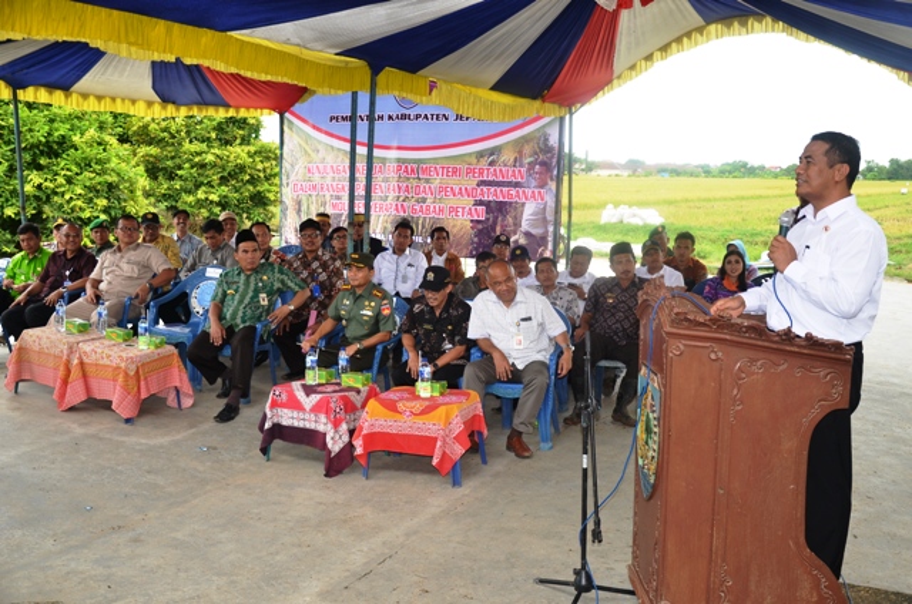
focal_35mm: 38
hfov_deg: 51.4
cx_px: 456
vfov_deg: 35.3
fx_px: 948
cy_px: 302
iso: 250
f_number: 4.5
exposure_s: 1/250
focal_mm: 25
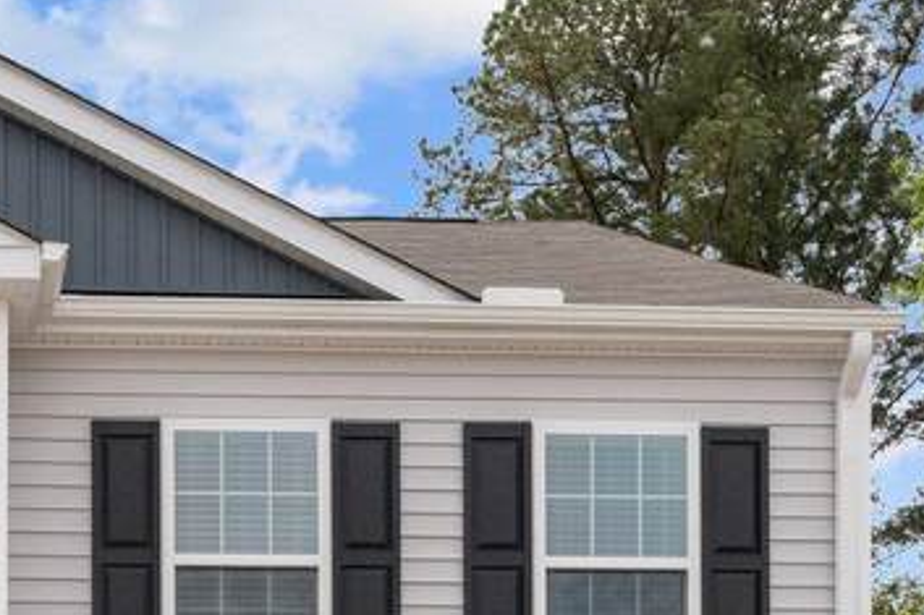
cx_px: 10
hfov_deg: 22.5
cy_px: 875
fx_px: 2232
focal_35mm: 87
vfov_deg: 14.8
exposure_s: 1/1000
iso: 400
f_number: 9
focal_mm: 24
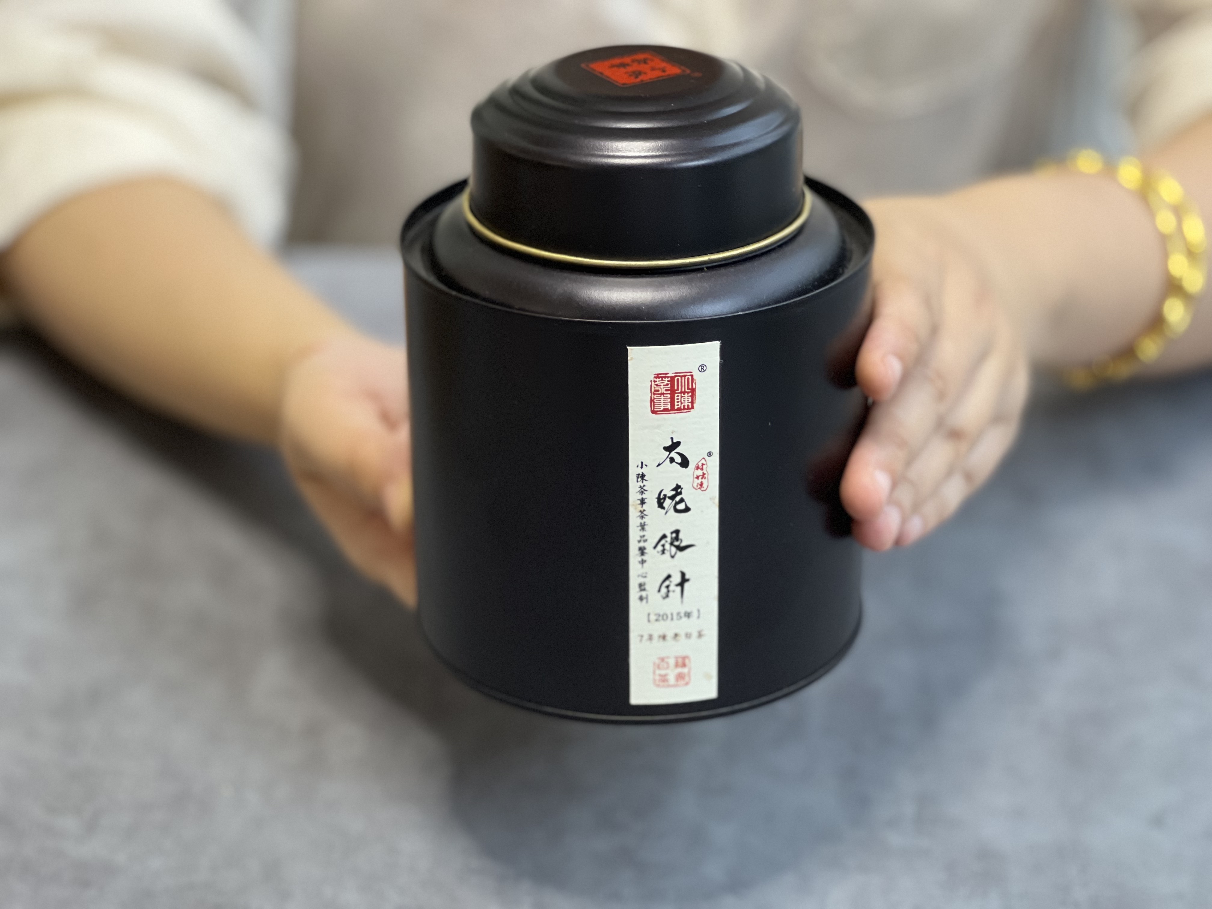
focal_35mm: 77
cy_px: 454
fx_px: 2696
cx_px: 606
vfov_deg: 19.1
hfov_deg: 25.3
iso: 400
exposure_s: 1/33
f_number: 2.8
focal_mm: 9
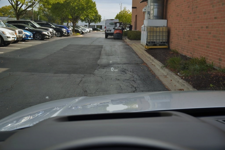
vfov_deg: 28.9
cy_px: 75
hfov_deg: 42.4
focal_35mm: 46
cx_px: 112
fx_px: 290
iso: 100
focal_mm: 31
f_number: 8
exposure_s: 1/160
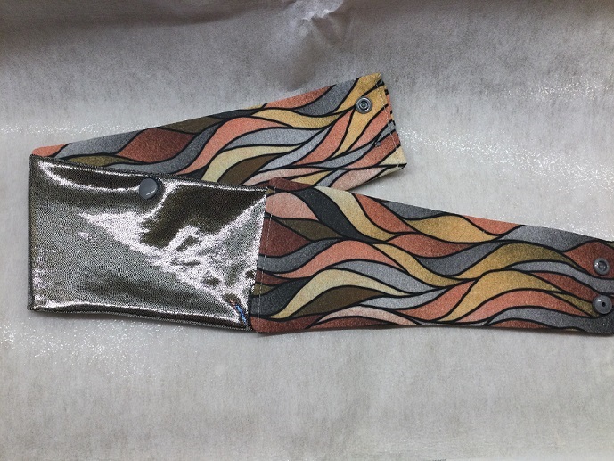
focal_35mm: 31
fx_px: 550
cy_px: 230
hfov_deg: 58.3
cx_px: 307
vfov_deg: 45.5
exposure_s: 1/30
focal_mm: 3.3
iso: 32
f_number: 2.4
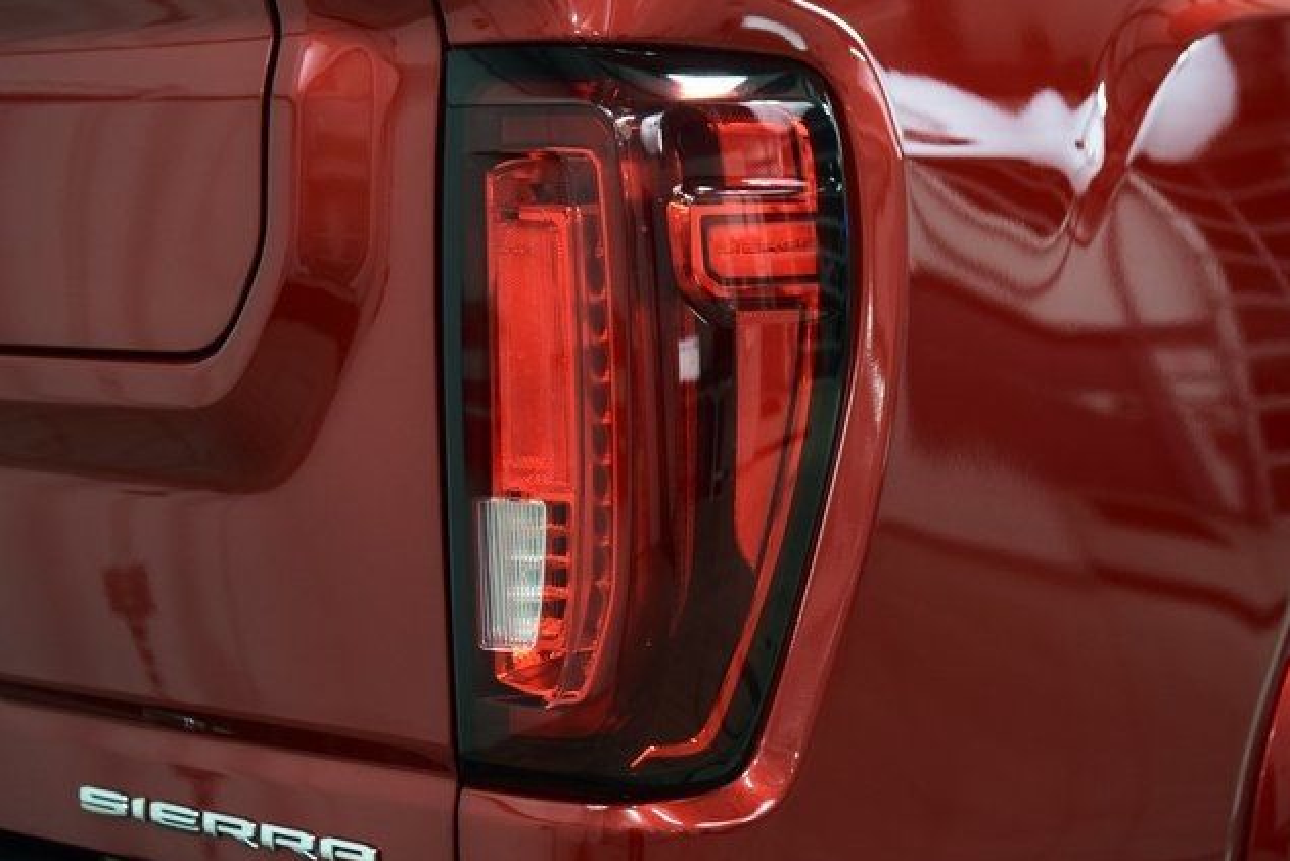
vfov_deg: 18.7
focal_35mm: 73
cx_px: 652
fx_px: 2616
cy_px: 433
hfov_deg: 27.7
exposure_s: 1/60
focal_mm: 48
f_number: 3.5
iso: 1600
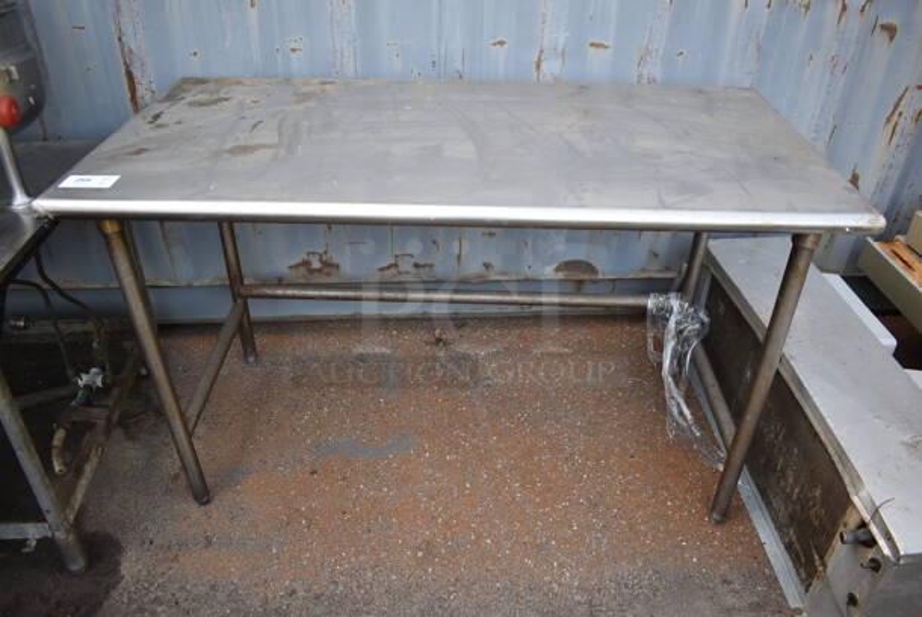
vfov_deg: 48.0
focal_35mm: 27
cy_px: 308
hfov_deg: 67.3
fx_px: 692
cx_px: 461
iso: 500
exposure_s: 1/250
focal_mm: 18
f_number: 3.5
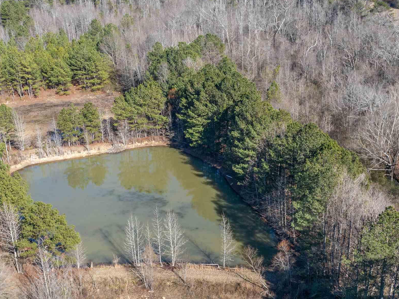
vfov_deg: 27.0
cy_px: 238
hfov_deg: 36.2
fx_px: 611
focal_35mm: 53
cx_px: 215
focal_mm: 10.26
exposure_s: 1/500
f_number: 5
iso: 100
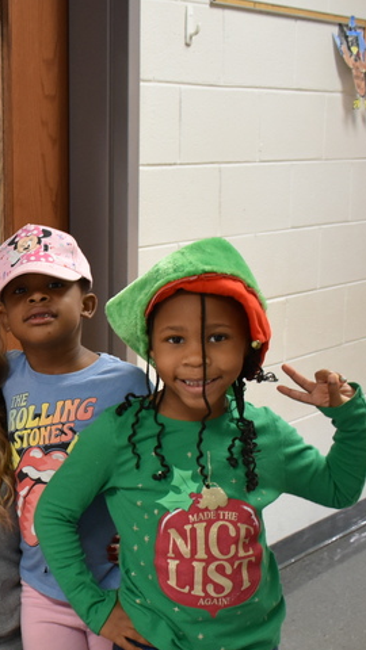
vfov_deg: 31.3
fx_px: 1156
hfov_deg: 17.0
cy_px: 407
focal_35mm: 67
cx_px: -102
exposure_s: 1/30
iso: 1000
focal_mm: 20
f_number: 4
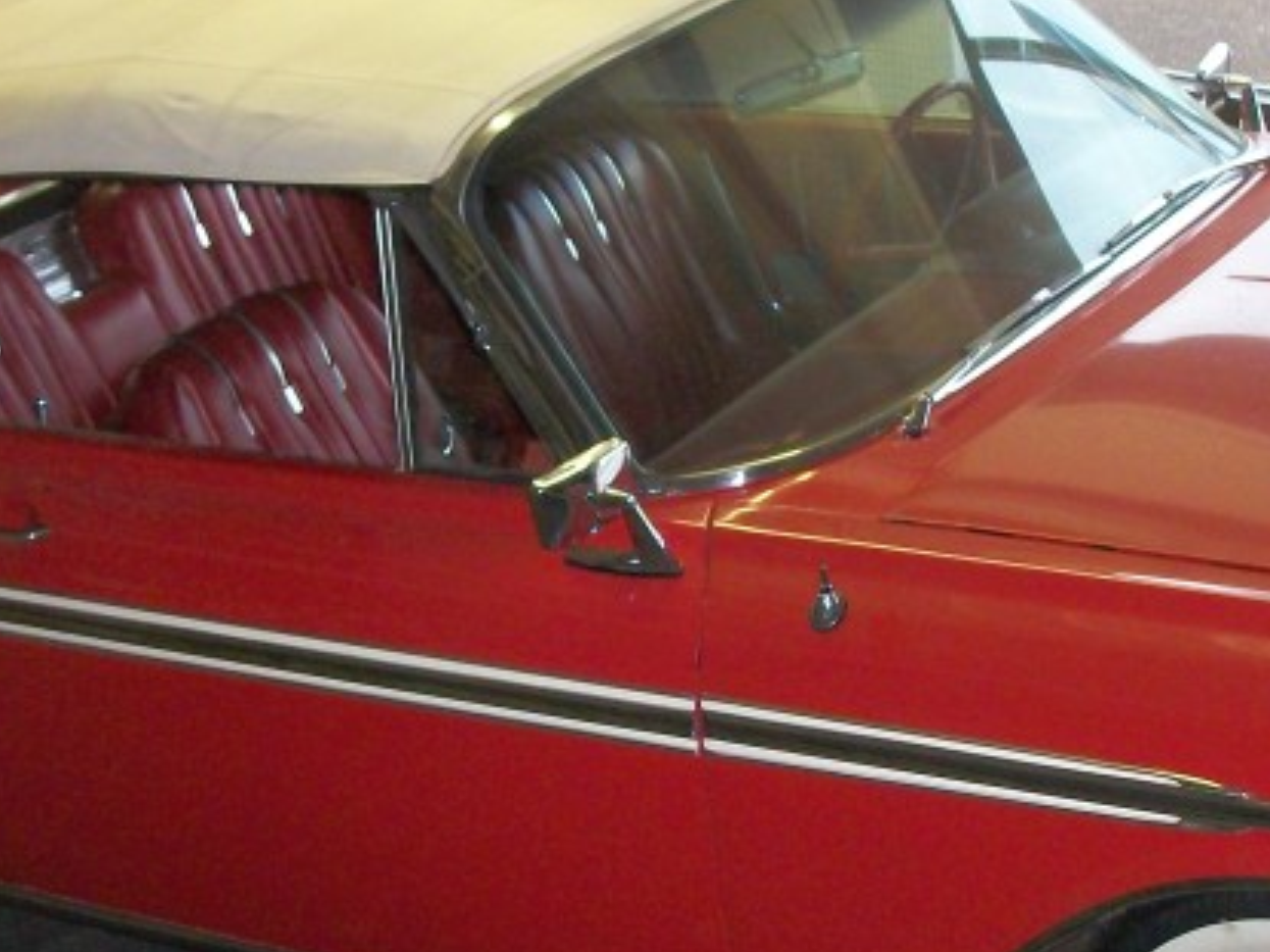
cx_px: 783
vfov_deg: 18.6
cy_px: 582
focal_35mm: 79
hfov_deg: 24.7
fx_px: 2898
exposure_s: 1/30
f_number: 2.9
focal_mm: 5.7
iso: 250
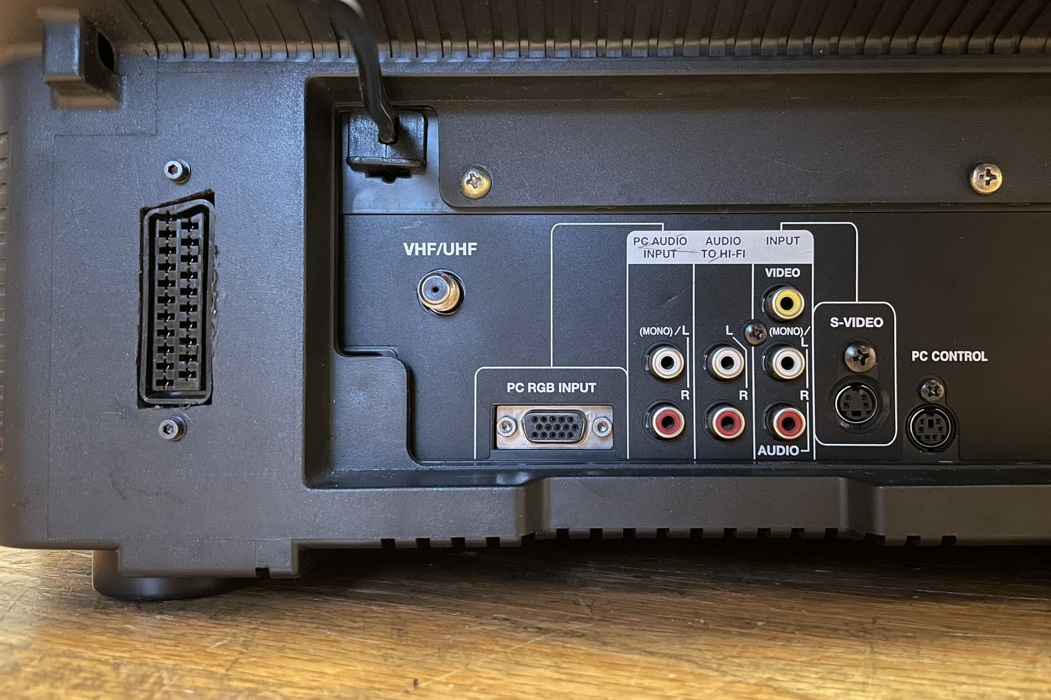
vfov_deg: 44.9
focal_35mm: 29
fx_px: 847
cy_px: 324
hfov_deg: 63.6
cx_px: 563
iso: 500
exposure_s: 1/10
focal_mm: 4.2
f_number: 1.6
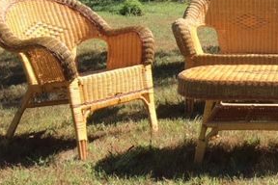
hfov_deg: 27.7
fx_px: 517
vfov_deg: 20.2
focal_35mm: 67
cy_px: 62
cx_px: 299
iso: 25
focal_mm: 4.15
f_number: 2.2
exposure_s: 1/668
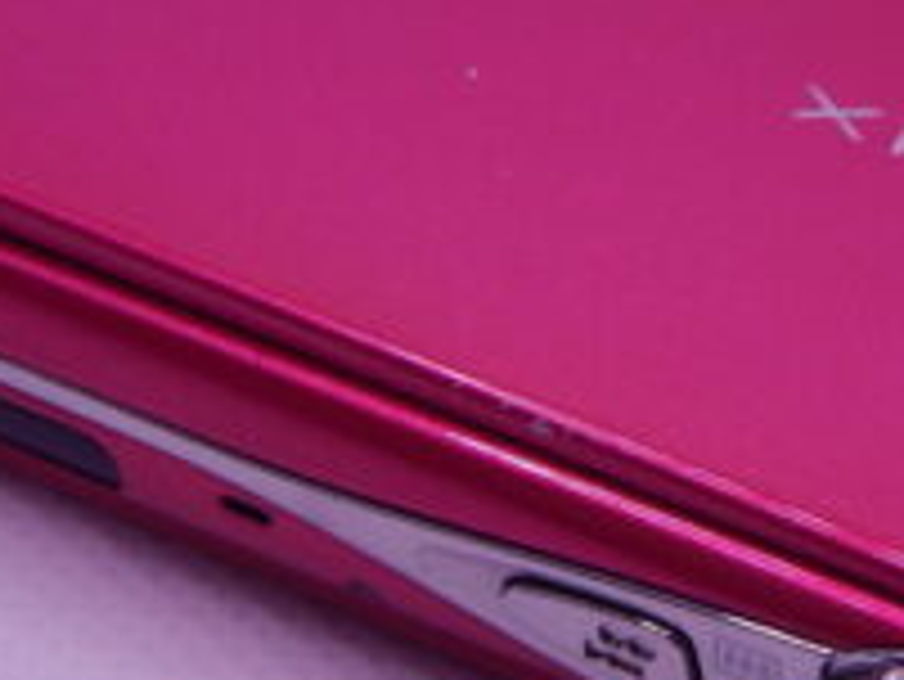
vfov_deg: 9.1
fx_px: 4285
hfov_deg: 12.0
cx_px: 675
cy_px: 212
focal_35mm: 164
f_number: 3.8
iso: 125
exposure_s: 1/400
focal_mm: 9.7
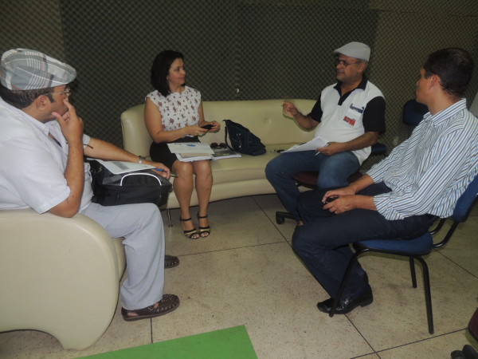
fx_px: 331
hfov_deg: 71.6
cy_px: 180
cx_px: 239
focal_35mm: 24
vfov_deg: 56.8
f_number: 3
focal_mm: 4.3
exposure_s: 1/30
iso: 200
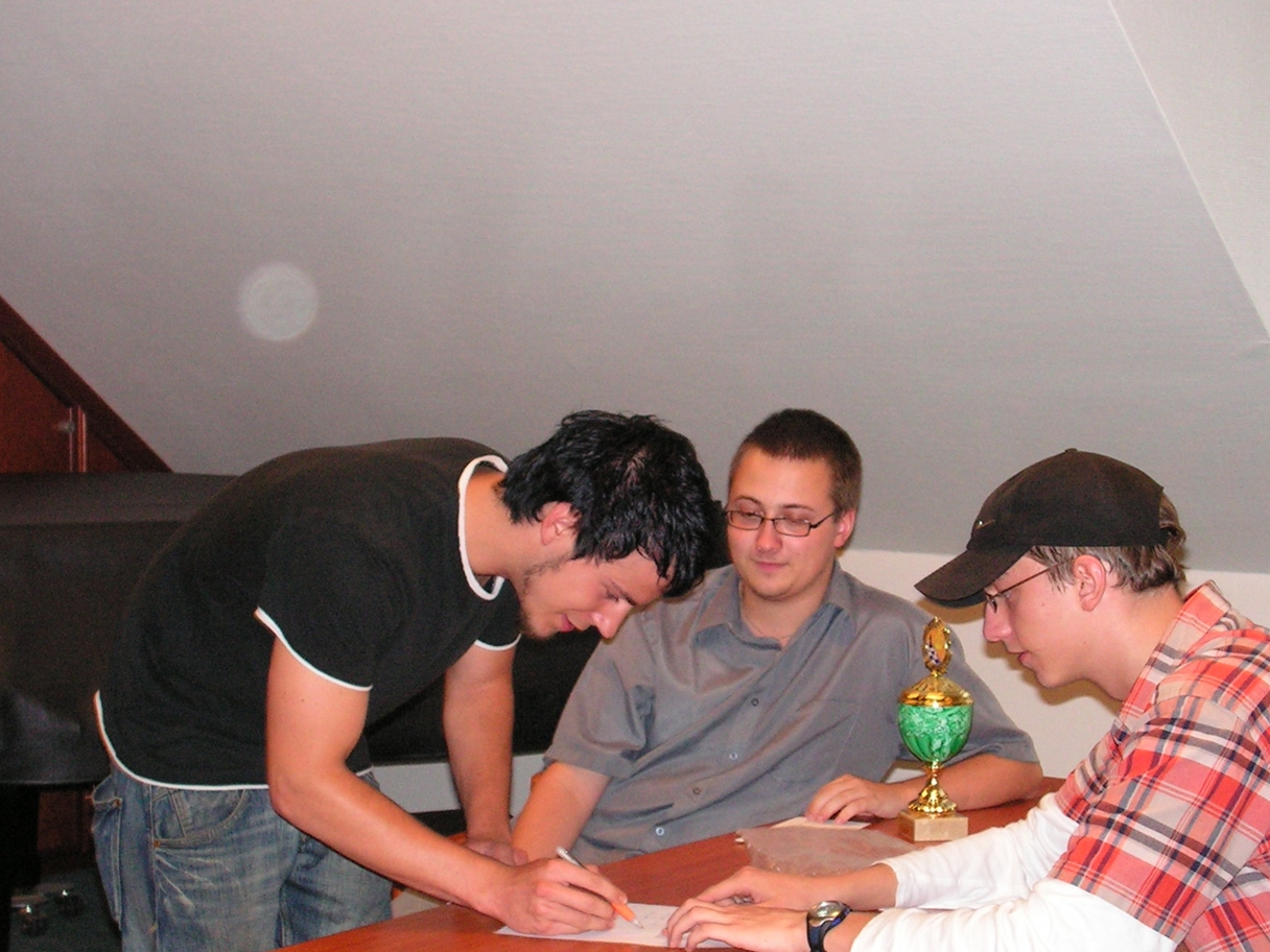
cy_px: 591
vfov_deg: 19.6
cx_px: 673
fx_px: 2752
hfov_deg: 26.0
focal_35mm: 75
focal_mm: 9.6
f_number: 3.3
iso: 200
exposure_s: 1/60
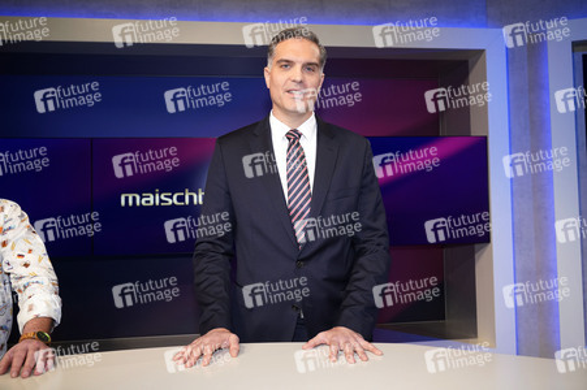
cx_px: 294
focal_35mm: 30
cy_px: 195
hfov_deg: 62.0
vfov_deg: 43.5
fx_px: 489
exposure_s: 1/160
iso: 2000
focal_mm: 30
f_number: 5
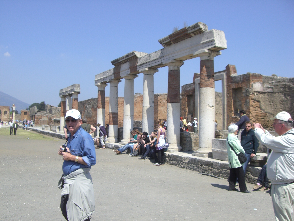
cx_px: 147
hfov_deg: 49.0
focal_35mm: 38
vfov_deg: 37.7
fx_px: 323
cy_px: 110
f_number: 4.3
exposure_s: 1/640
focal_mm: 6.2
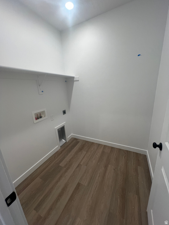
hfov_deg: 89.9
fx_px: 85
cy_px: 112
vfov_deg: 106.2
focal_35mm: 13
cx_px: 84
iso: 125
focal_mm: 1.57
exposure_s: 1/120
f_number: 1.8
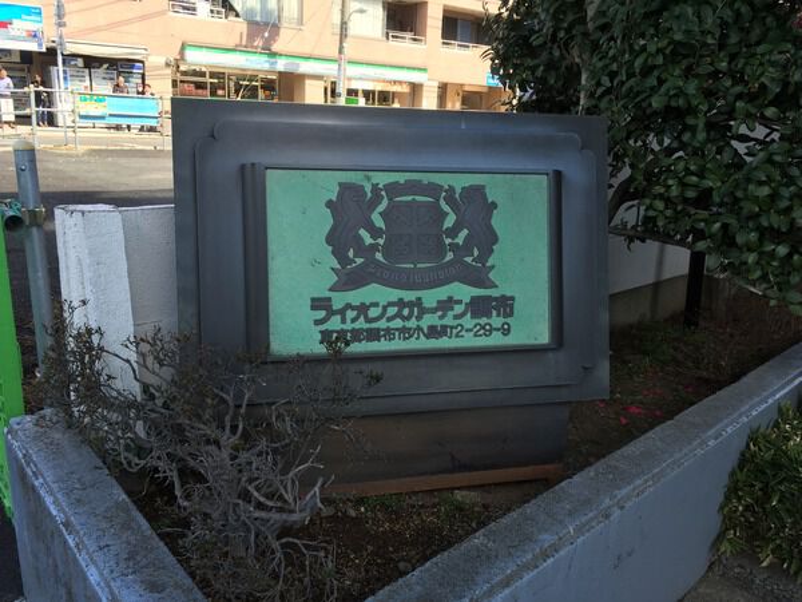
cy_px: 301
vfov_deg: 48.2
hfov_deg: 61.7
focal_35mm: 29
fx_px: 672
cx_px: 401
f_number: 2.2
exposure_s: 1/250
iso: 32
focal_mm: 4.15
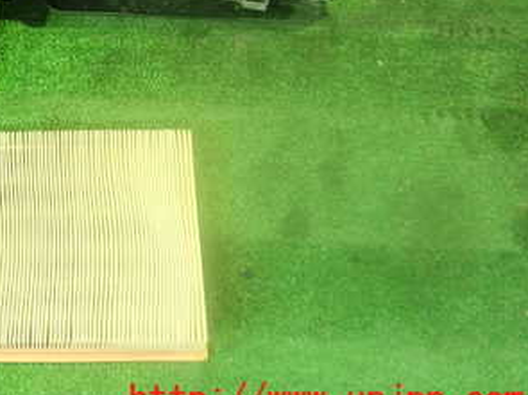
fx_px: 930
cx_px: -4
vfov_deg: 23.2
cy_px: 21
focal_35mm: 61
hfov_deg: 29.5
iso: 800
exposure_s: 1/30
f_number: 2.3
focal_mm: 5.5
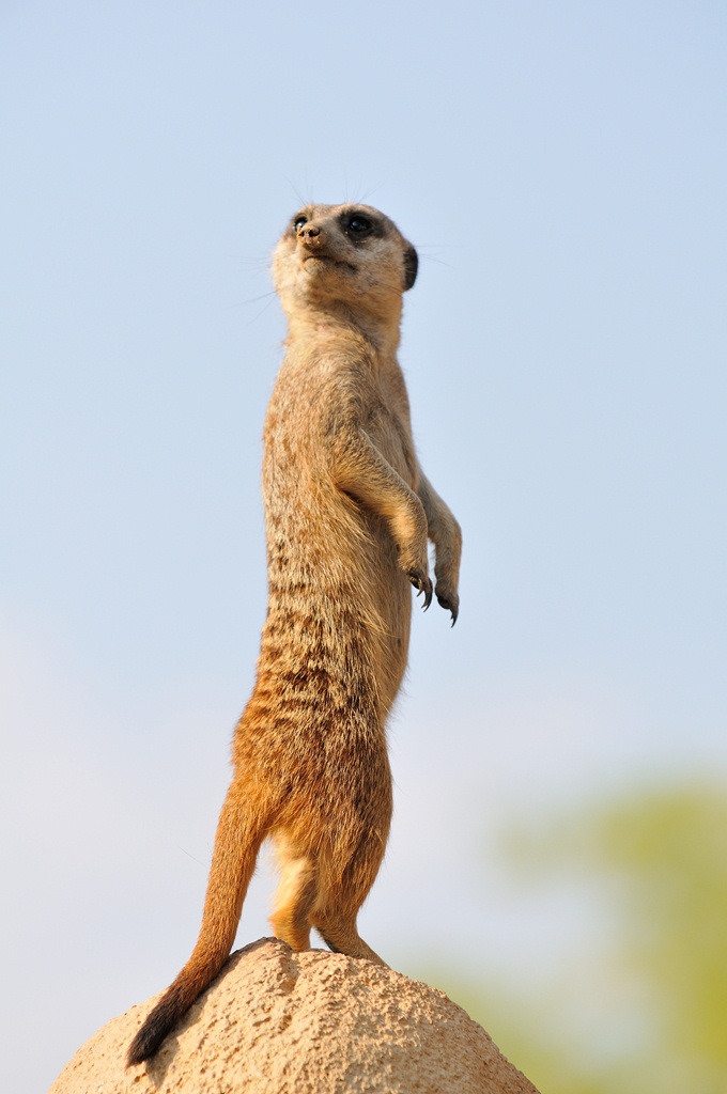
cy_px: 547
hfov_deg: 4.9
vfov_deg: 7.4
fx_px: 8428
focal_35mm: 278
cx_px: 364
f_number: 4.5
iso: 200
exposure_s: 1/800
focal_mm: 185
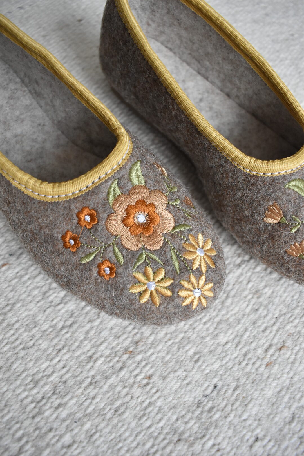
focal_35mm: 27
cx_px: 152
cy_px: 228
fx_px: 342
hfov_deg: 47.9
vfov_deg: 67.4
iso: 1600
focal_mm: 18
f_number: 4.5
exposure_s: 1/80
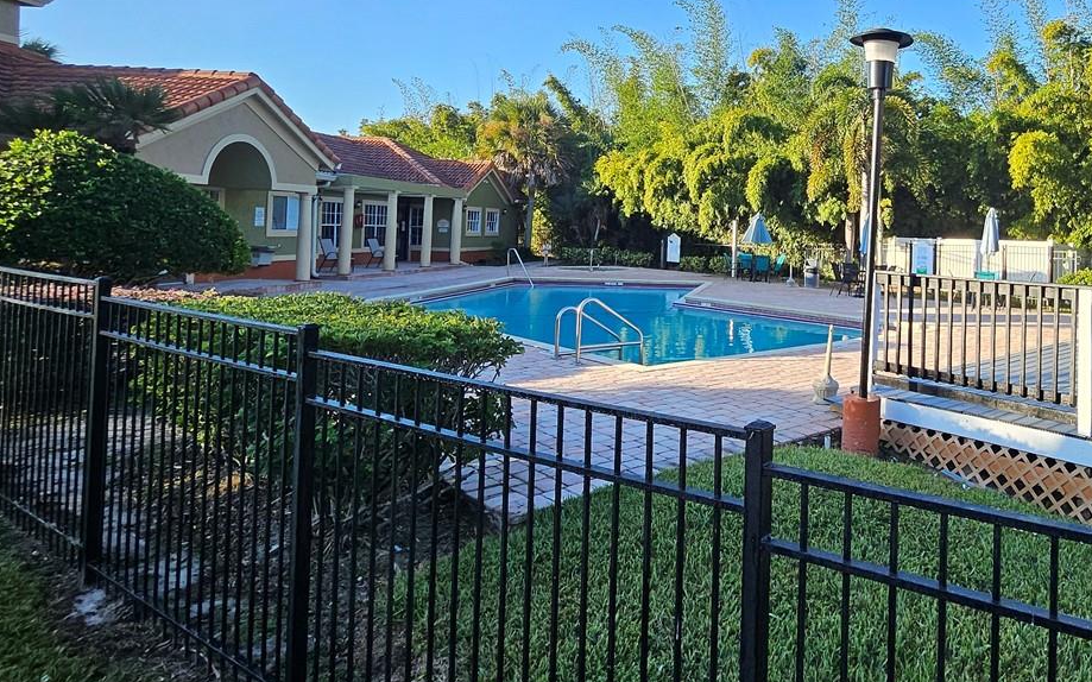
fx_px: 714
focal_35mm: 24
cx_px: 828
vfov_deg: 50.4
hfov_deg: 69.5
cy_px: 248
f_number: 2.2
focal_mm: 1.74
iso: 32
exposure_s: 1/311
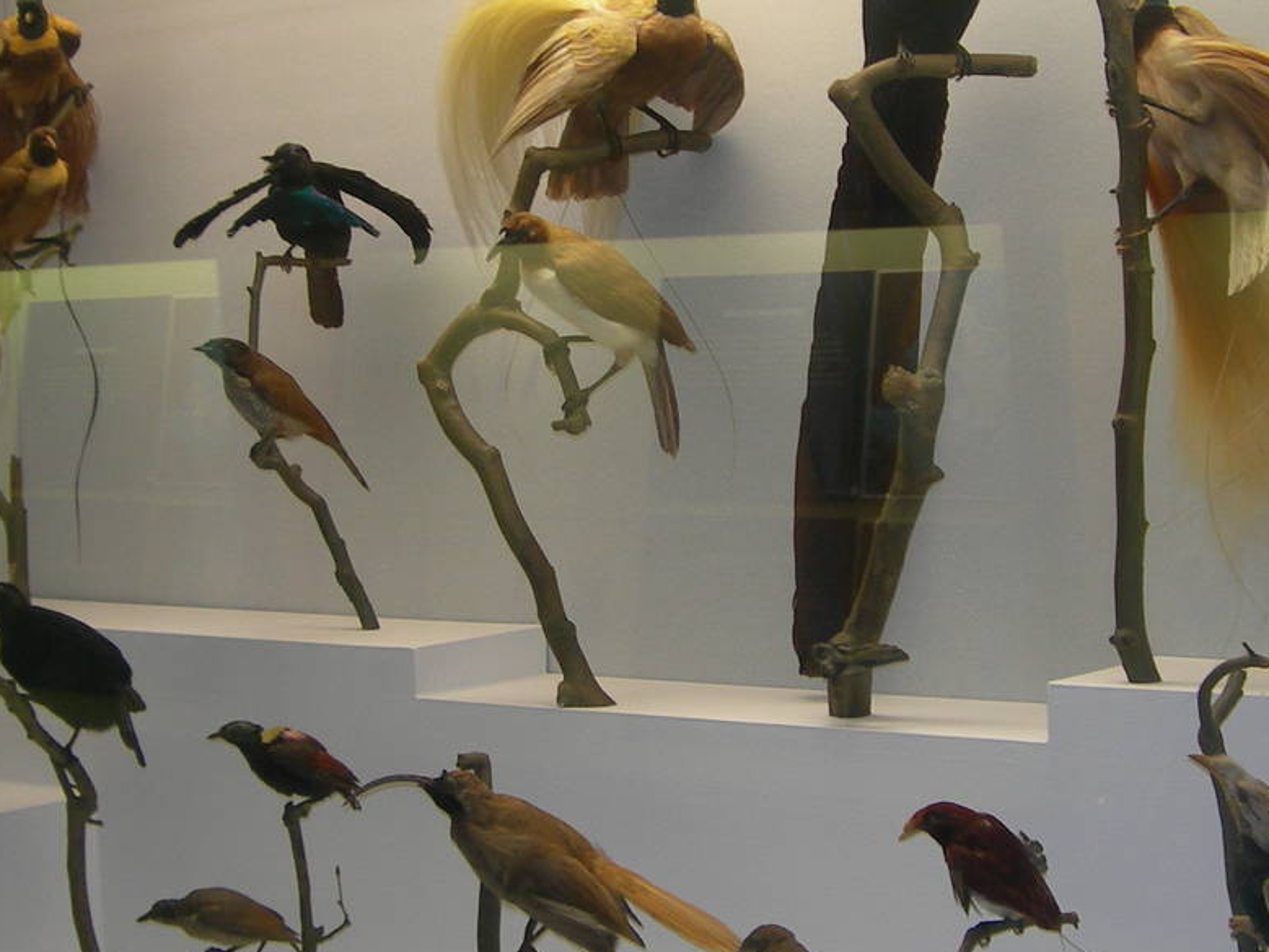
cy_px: 508
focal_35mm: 78
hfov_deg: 25.0
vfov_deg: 18.9
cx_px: 668
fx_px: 2861
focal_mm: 7.8
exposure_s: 1/17.1
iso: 50
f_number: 2.8
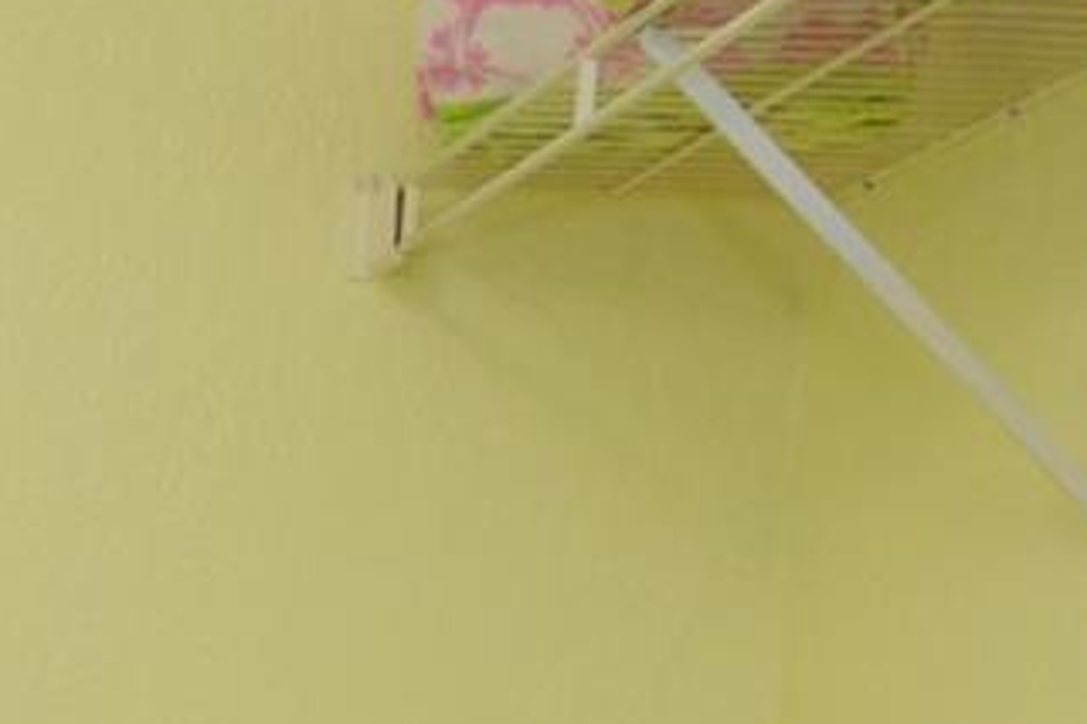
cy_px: 1382
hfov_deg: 19.4
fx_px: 2716
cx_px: -605
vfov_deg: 13.3
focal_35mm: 90
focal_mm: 12
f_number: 4
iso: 400
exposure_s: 1/60
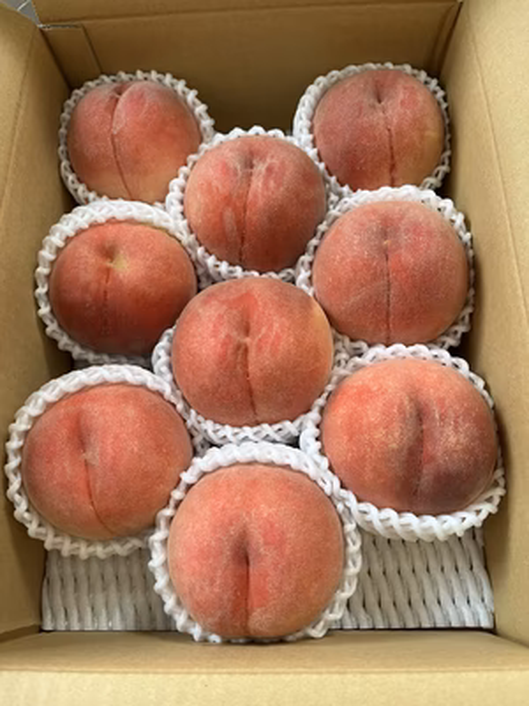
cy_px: 353
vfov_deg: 67.3
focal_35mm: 26
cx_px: 264
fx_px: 530
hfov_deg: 53.1
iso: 125
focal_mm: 5.1
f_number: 1.6
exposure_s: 1/74
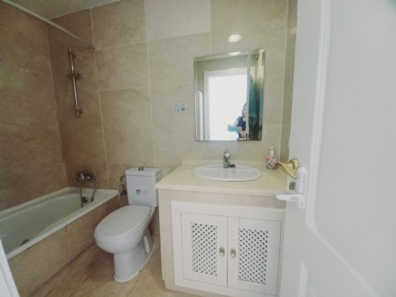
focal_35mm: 13
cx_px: 198
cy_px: 148
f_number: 2.2
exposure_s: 1/25
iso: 200
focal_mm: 1.42
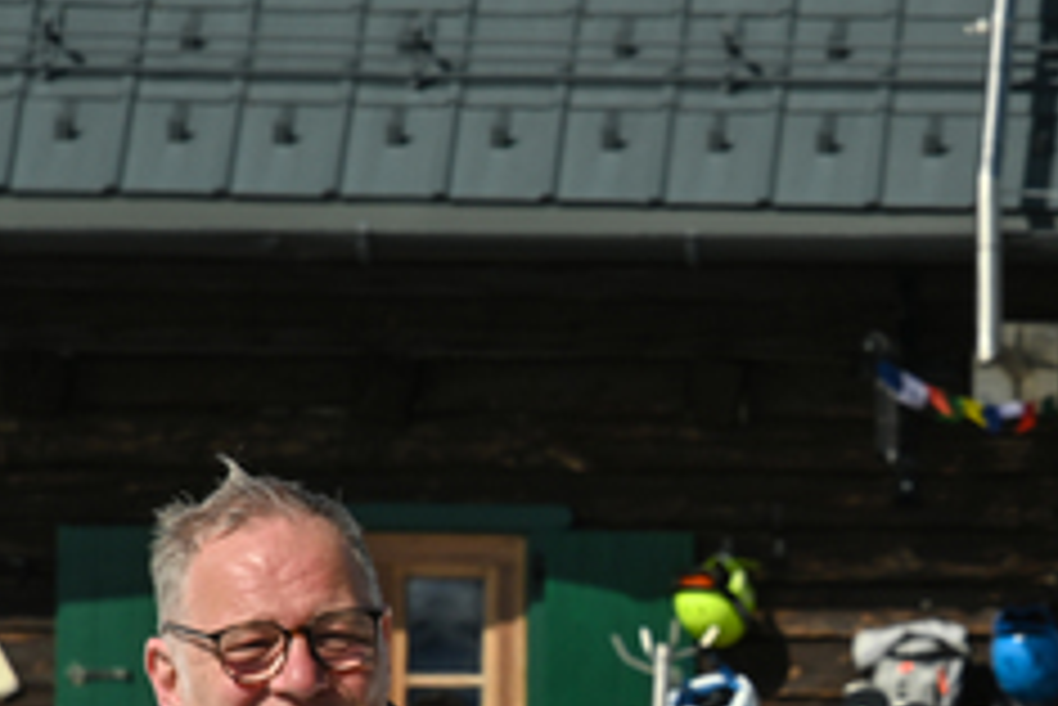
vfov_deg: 2.4
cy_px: 576
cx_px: 914
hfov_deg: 3.6
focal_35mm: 574
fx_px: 16879
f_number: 16
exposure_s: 1/160
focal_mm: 200
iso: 100
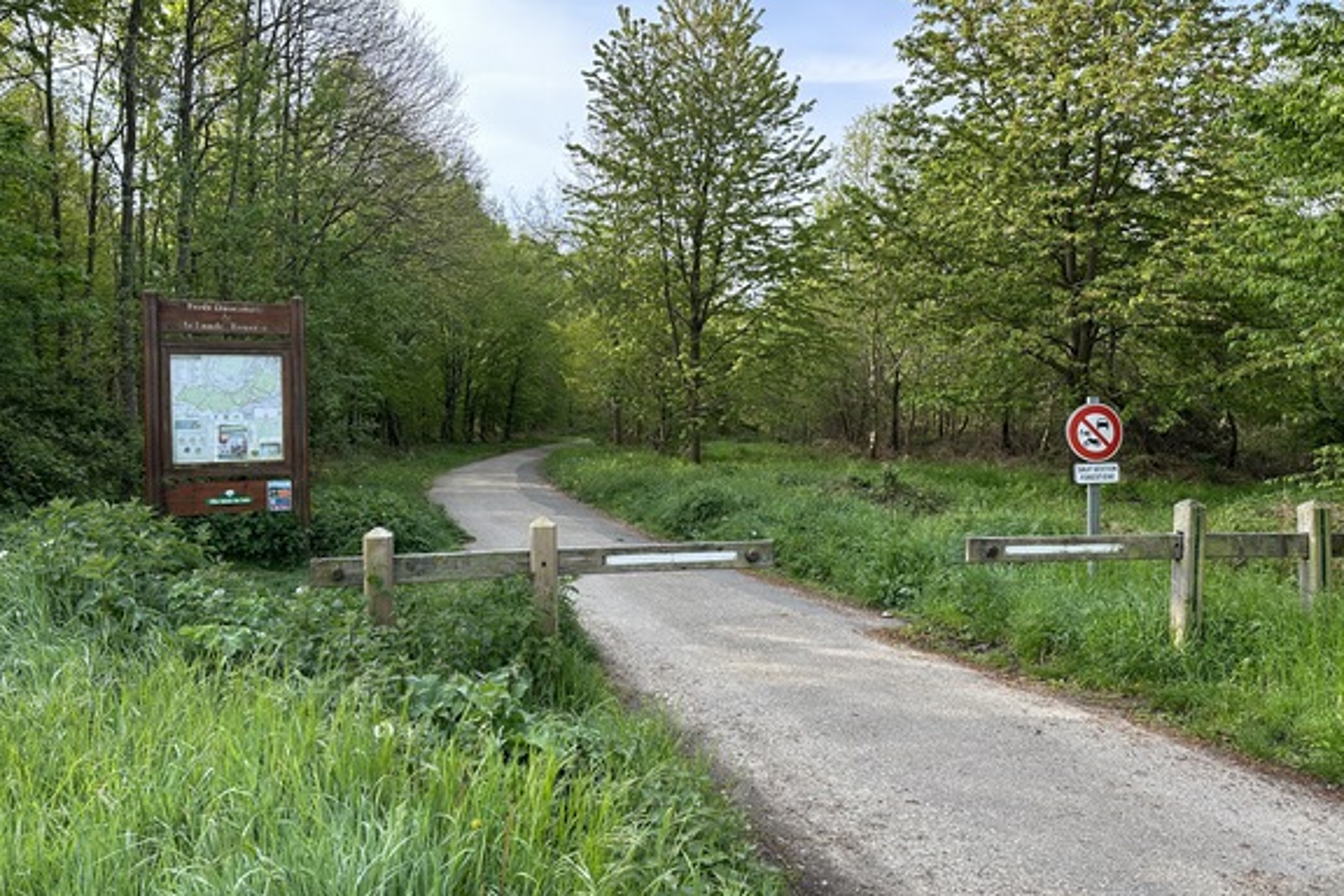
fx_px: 971
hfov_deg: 69.4
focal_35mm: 26
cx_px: 649
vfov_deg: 49.5
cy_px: 436
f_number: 1.78
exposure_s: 1/767
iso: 80
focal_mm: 6.86
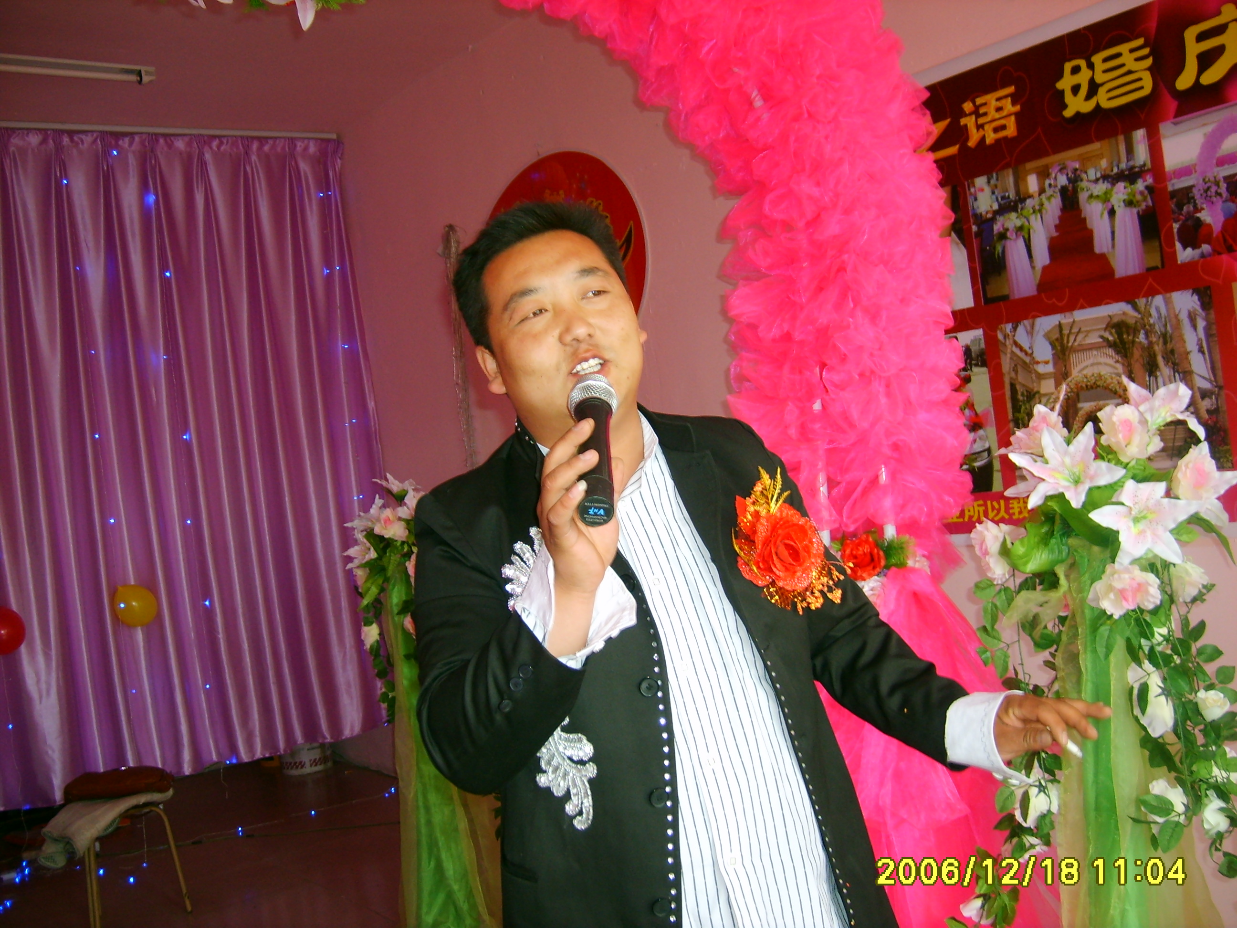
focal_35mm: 35
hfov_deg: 52.6
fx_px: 1251
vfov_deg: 40.7
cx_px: 618
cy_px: 464
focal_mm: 5.8
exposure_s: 1/30
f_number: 2.8
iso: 100
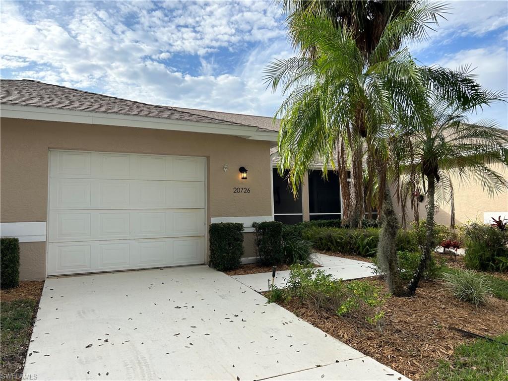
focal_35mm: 26
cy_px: 190
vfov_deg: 53.1
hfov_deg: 67.3
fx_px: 382
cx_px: 254
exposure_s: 1/2165
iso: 50
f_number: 1.5
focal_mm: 5.7
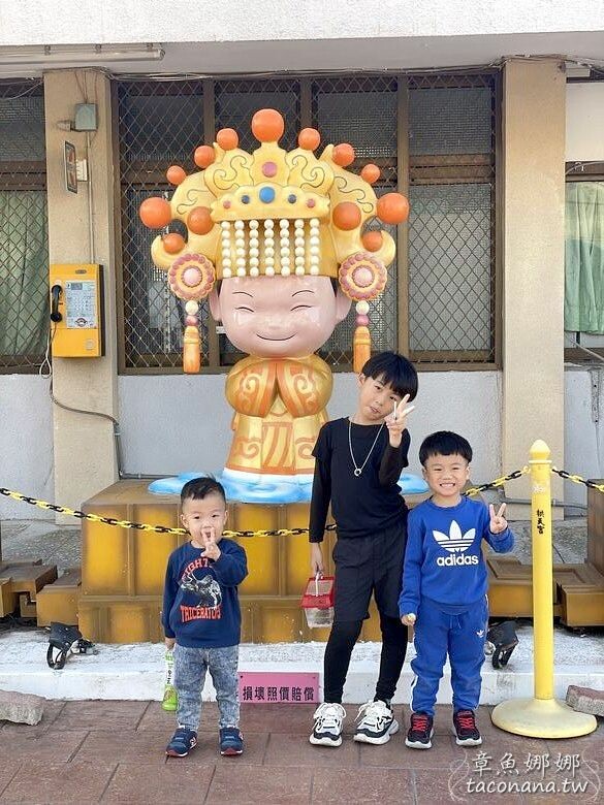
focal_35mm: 52
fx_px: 1210
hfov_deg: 28.0
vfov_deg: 36.8
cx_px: 302
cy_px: 402
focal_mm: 6
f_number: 2
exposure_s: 1/122
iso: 25
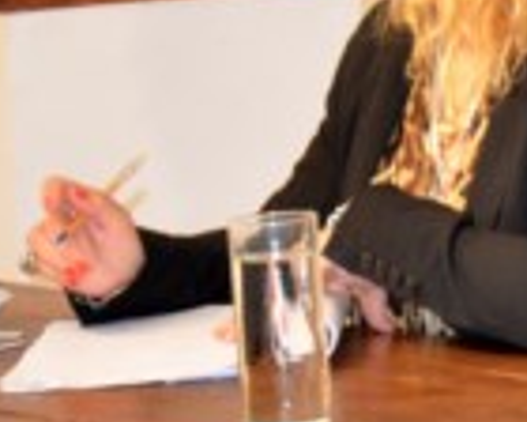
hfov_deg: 4.8
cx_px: 979
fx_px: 6223
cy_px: -90
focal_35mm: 399
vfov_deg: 3.9
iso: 800
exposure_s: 1/6
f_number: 6.3
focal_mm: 62
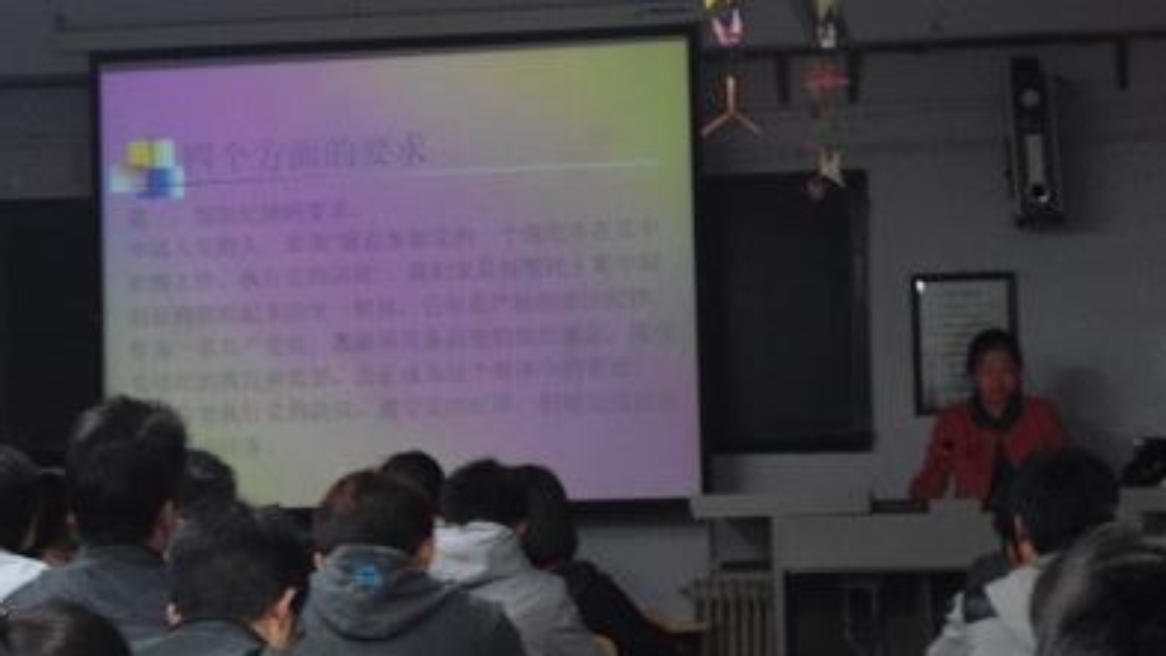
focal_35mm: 82
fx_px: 2535
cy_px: 255
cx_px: 587
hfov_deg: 25.9
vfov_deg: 14.7
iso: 400
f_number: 4.7
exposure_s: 1/8
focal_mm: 13.2
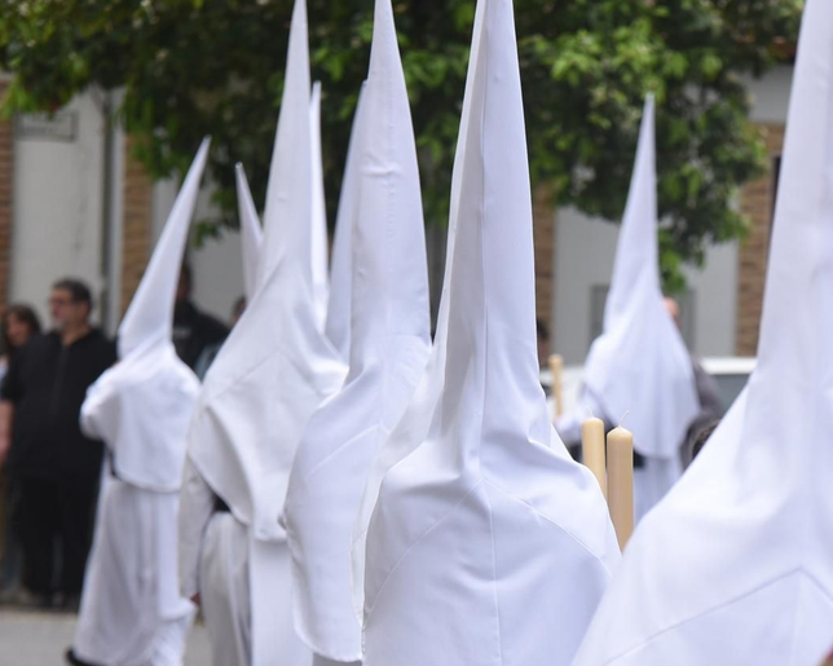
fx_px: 9194
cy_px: 544
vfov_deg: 4.1
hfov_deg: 5.2
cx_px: 586
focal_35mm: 373
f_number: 5
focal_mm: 160
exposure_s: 1/200
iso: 100
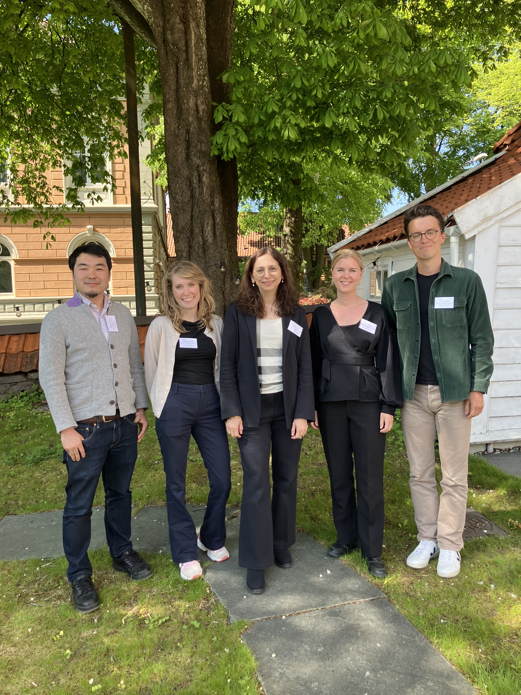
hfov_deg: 49.7
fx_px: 562
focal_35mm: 28
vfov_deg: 63.4
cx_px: 260
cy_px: 348
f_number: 1.8
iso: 32
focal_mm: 3.99
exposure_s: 1/382
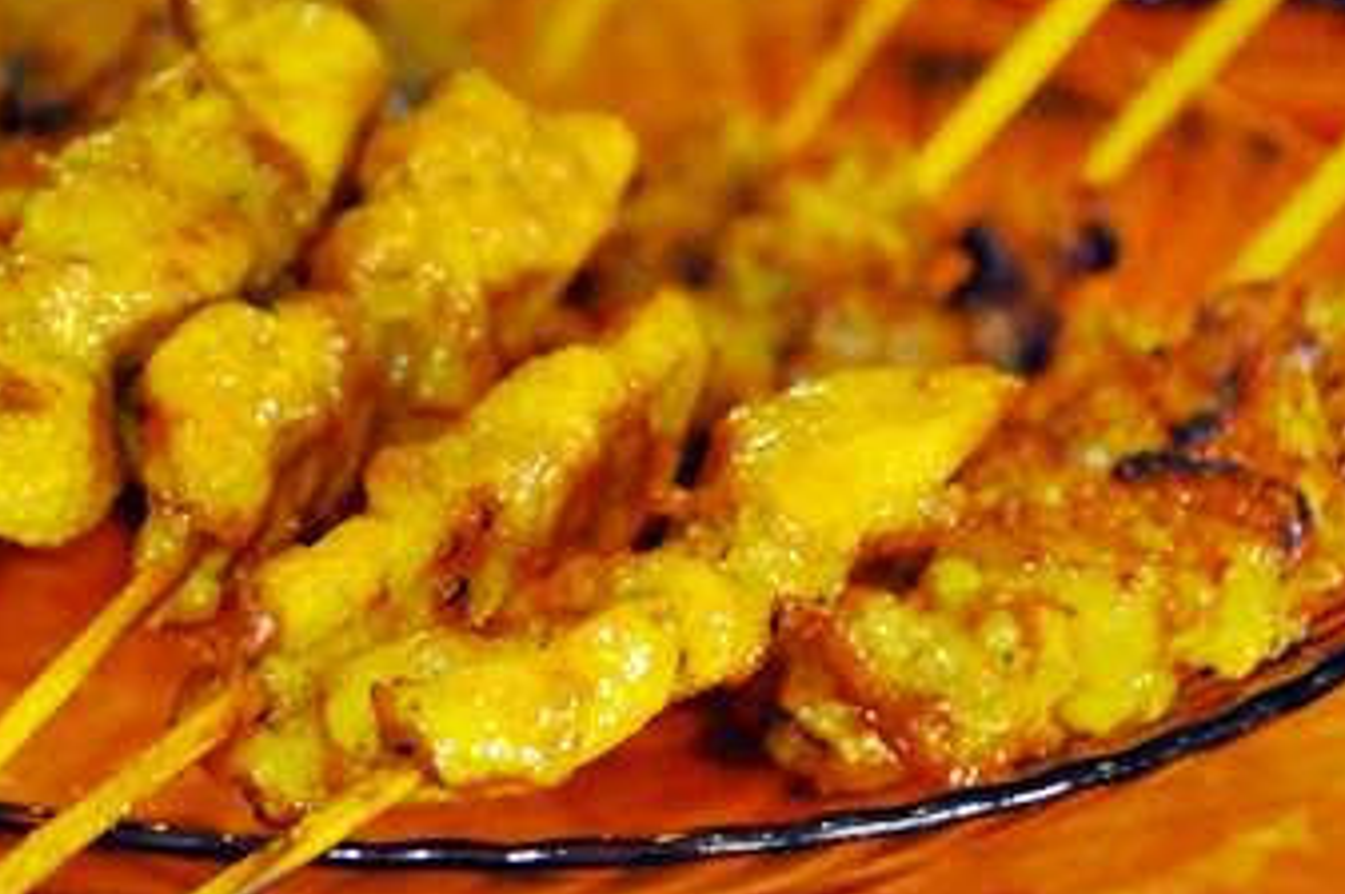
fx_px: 6270
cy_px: 323
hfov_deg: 12.2
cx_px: 491
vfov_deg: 8.2
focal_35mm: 168
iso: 3200
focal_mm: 58
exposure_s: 1/60
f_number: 5
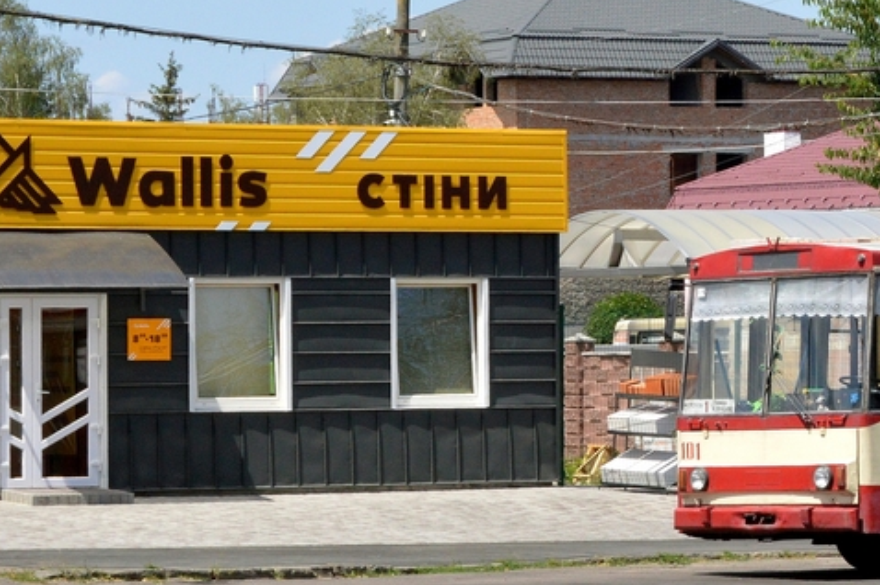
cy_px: 285
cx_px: 1081
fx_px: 5063
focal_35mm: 207
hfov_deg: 9.8
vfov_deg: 6.6
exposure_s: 1/640
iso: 800
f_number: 13
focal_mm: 55
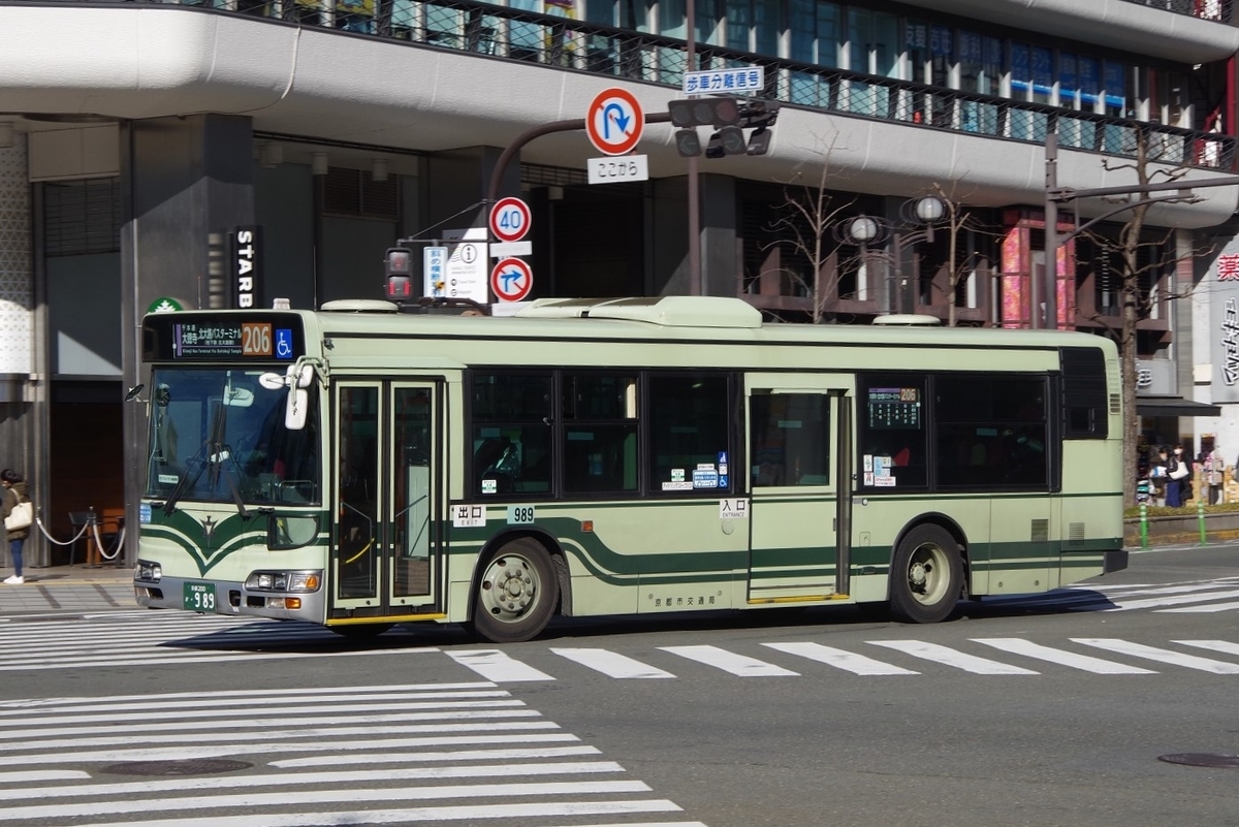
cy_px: 414
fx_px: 2737
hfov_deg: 25.5
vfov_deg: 17.2
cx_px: 620
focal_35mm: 80
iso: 200
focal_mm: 53
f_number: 11
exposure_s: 1/320
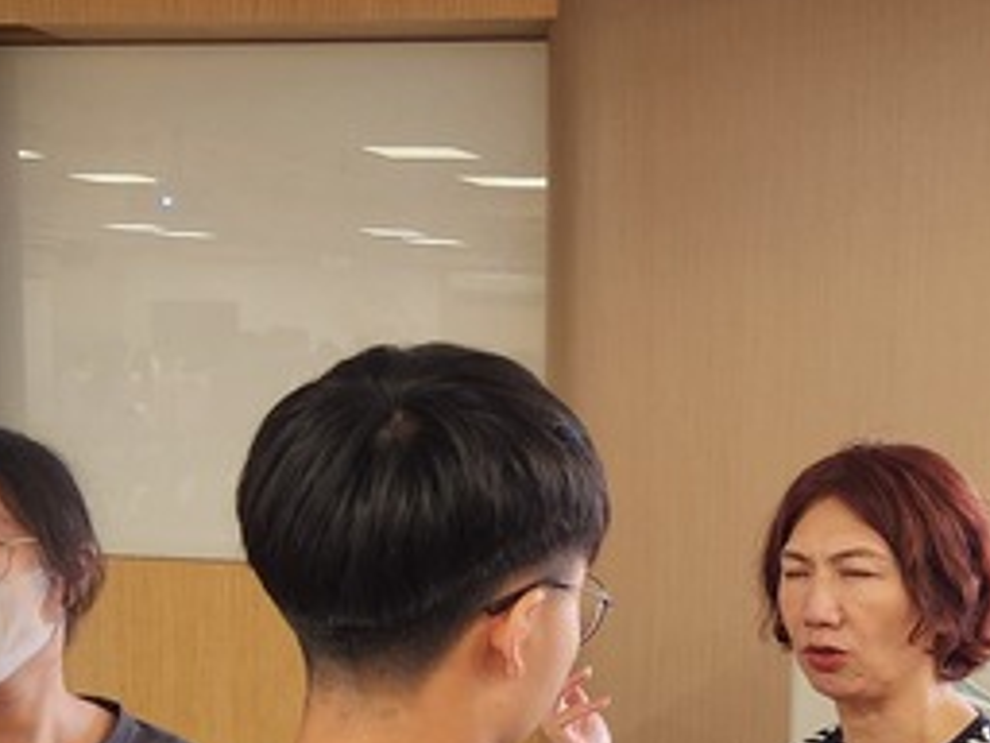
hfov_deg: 26.8
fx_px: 2059
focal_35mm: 72
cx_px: 681
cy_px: 631
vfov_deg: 20.1
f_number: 1.8
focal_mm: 5.4
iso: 250
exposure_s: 1/120
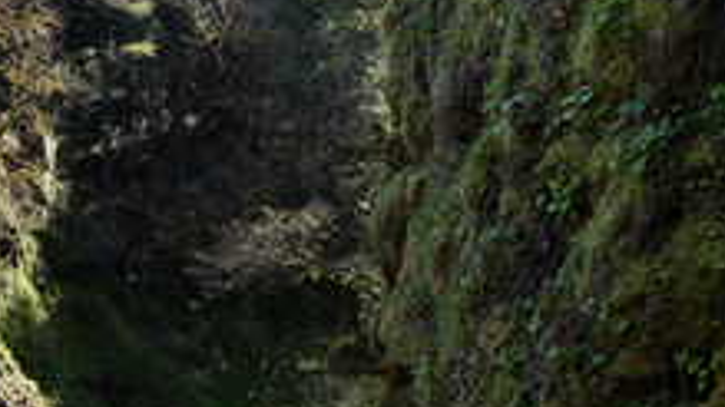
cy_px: 811
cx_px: 88
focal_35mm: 86
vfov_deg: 12.4
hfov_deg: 24.1
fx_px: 1653
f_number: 8
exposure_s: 1/15
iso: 125
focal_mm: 30
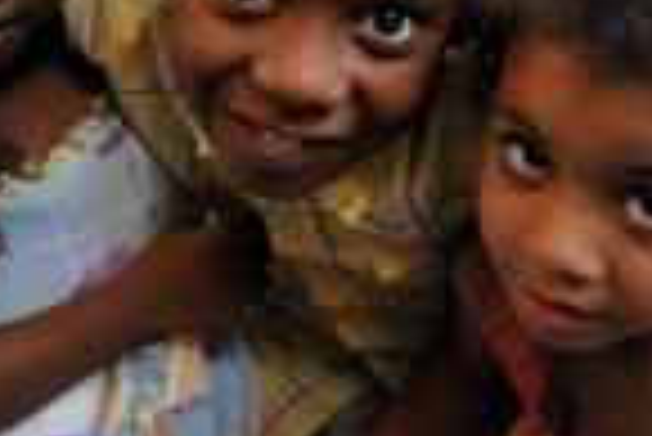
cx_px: 346
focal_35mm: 84
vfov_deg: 16.2
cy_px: 72
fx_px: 1523
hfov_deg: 24.2
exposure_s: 1/50
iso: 1600
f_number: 3.5
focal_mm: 29
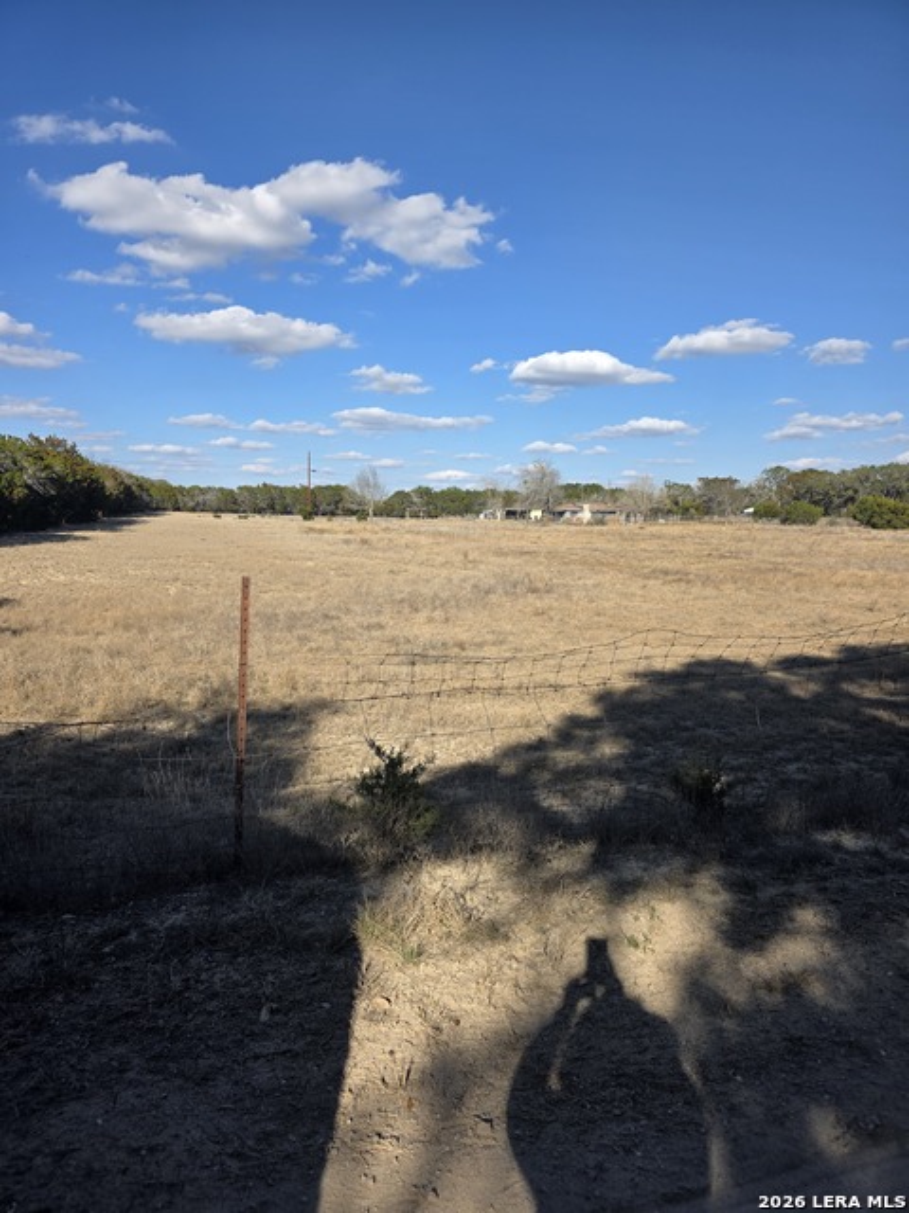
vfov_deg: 73.9
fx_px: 805
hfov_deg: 58.9
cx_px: 454
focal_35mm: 23
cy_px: 606
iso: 80
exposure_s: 1/5447
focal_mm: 6.3
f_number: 1.7
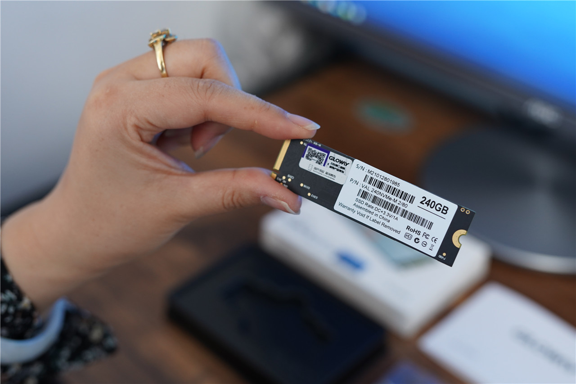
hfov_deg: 39.6
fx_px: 800
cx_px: 288
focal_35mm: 50
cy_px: 192
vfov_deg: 27.0
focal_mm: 50
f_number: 3.5
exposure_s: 1/50
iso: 1000
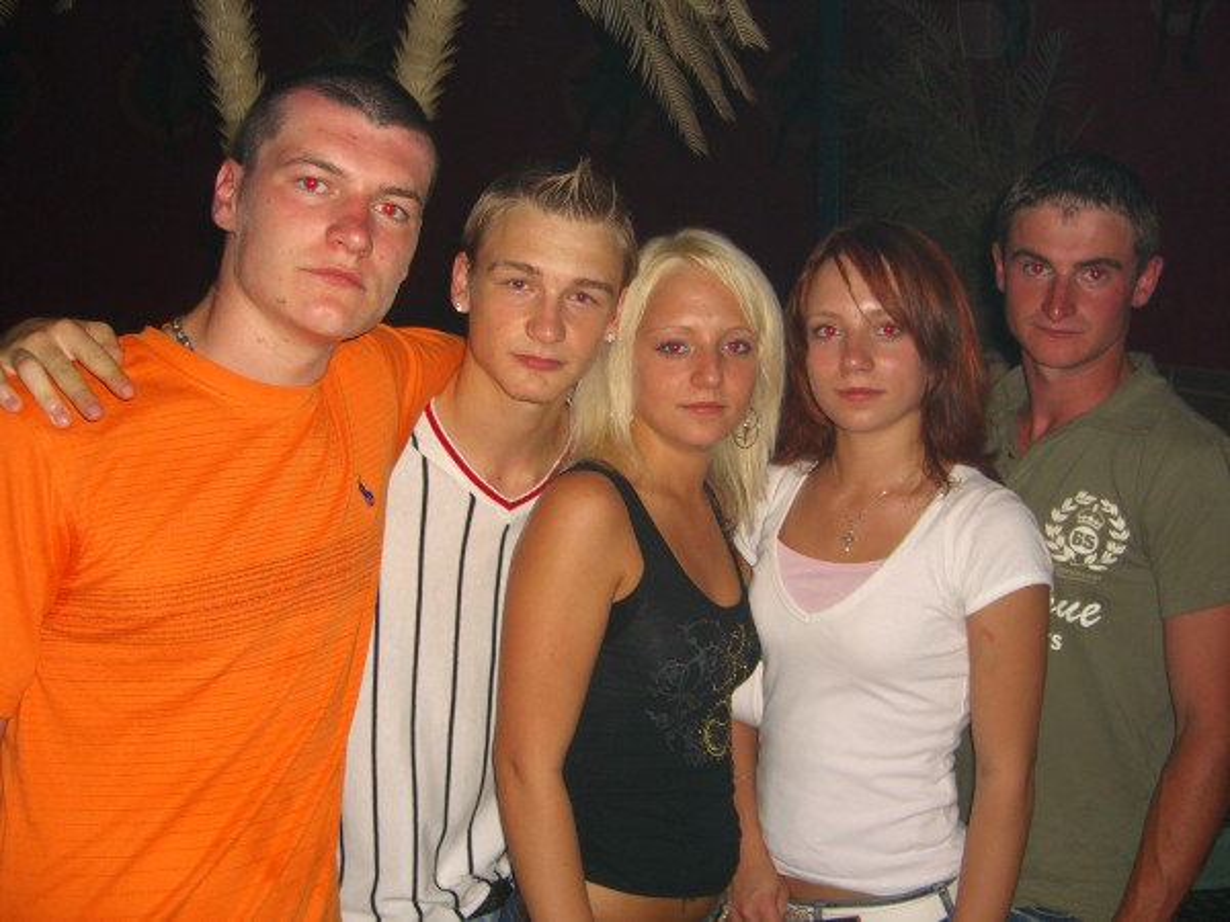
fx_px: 1350
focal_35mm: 38
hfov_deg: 49.0
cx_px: 615
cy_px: 461
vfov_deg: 37.7
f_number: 2.8
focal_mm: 7.9
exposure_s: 1/60
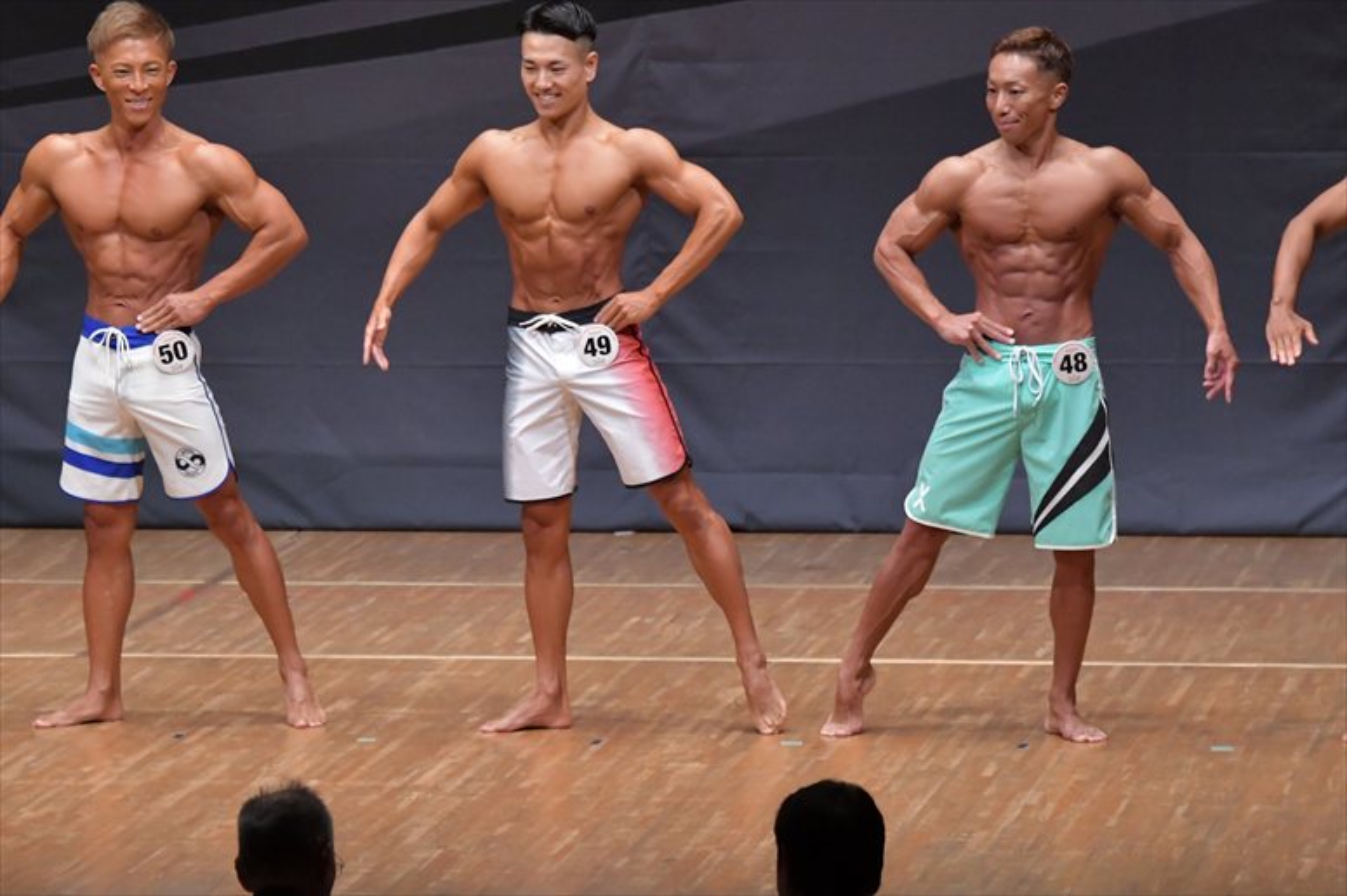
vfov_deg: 5.1
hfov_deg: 7.6
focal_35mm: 270
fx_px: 10098
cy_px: 448
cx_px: 674
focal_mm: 180
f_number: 5.6
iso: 6400
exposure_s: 1/400
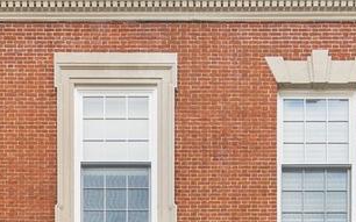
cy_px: 259
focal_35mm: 72
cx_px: 127
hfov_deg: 28.5
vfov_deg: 17.3
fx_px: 698
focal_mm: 10
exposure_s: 1/125
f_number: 5
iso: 200
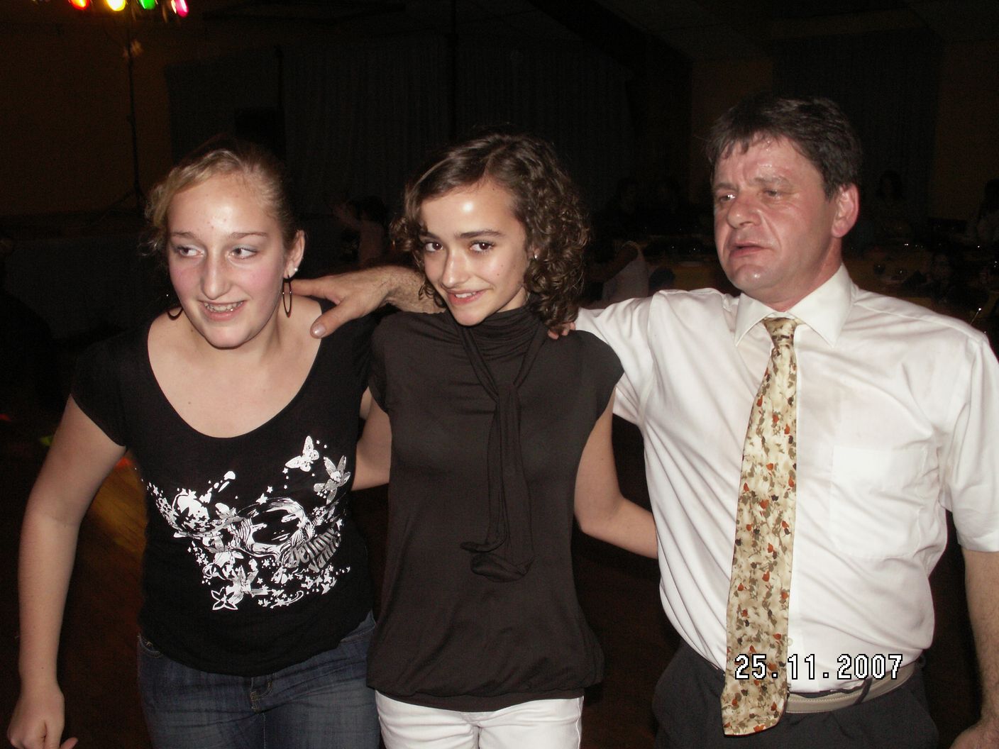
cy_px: 374
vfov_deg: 40.7
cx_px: 500
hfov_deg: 52.6
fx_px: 1010
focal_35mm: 35
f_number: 2.8
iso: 160
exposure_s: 1/40
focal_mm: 5.86
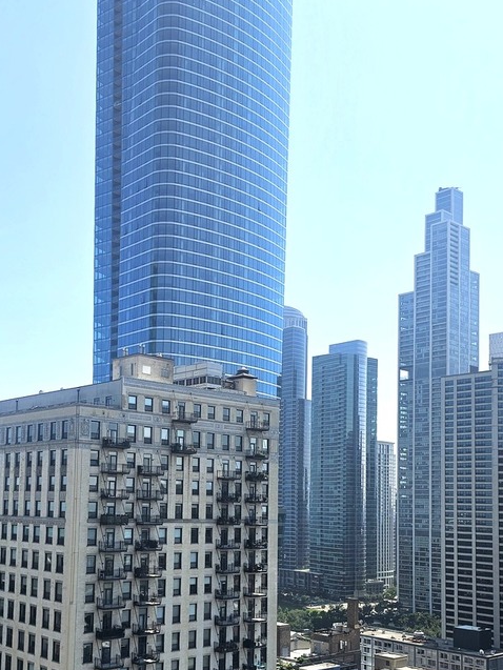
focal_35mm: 39
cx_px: 182
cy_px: 456
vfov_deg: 46.9
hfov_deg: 36.6
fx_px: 755
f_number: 1.7
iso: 12
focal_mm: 6.3
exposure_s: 1/1597
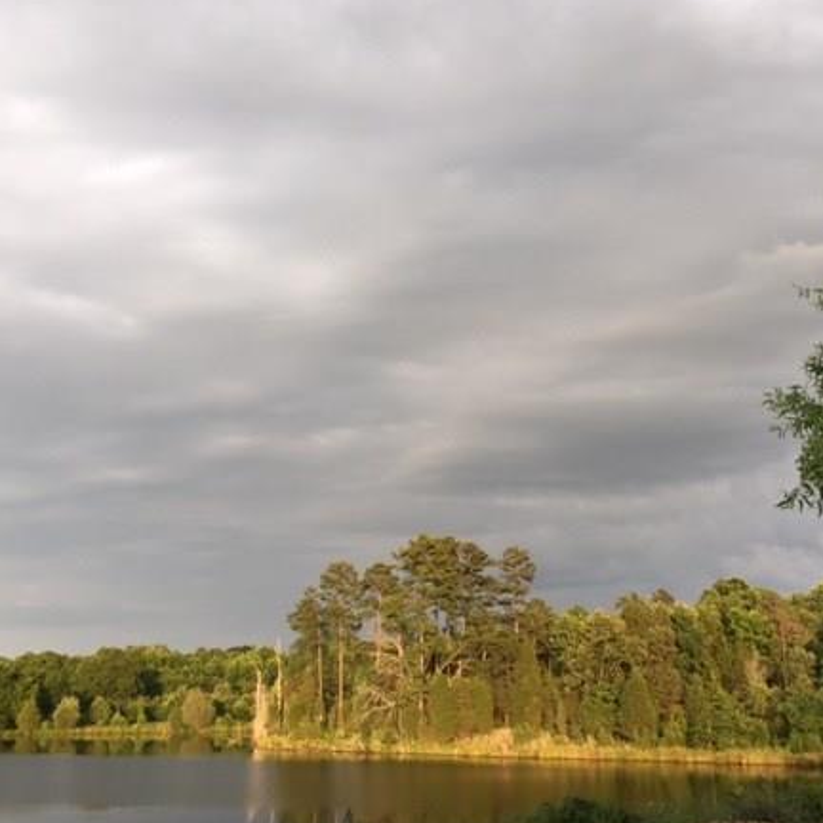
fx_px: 1022
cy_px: 387
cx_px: 472
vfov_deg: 43.8
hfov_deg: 43.7
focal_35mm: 38
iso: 32
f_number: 2.2
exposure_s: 1/60
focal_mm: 4.15
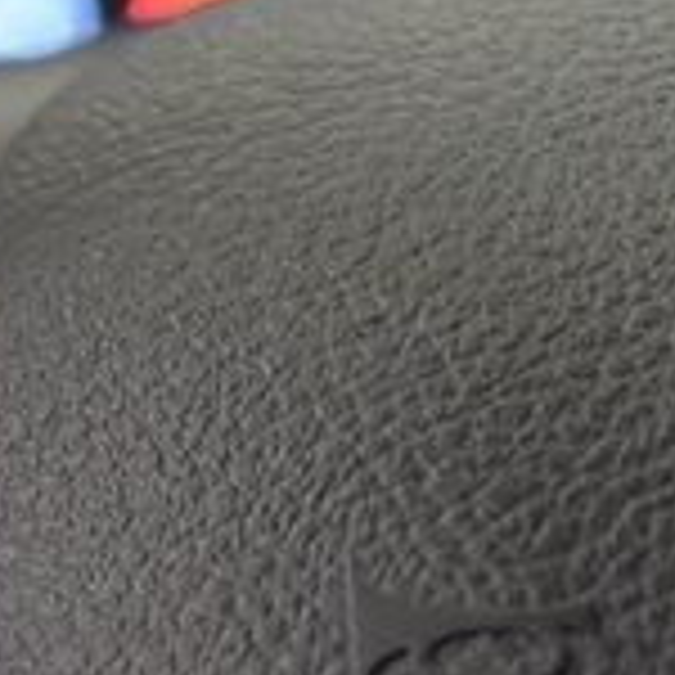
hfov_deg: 6.0
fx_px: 6398
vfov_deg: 6.0
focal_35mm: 290
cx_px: 153
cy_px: 940
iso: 1600
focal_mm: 50
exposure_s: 1/20
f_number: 4
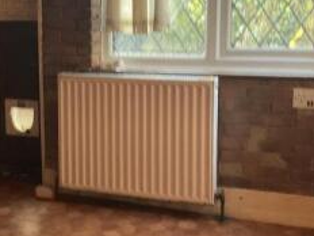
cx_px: 24
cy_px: 89
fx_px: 662
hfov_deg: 25.7
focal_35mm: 73
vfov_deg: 20.1
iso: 320
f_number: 1.8
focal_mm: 3
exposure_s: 1/42
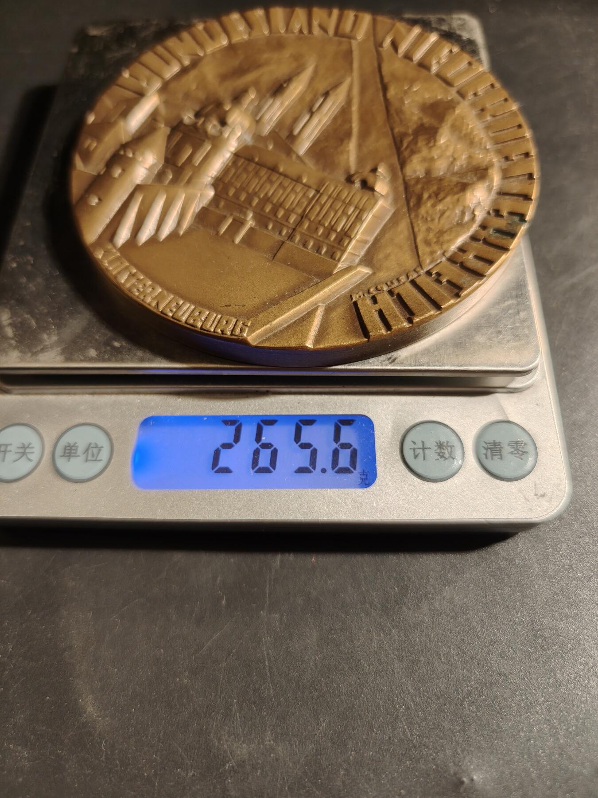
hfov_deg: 58.9
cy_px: 399
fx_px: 530
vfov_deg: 73.9
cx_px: 299
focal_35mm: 23
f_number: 1.6
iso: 250
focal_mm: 6.06
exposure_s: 1/200
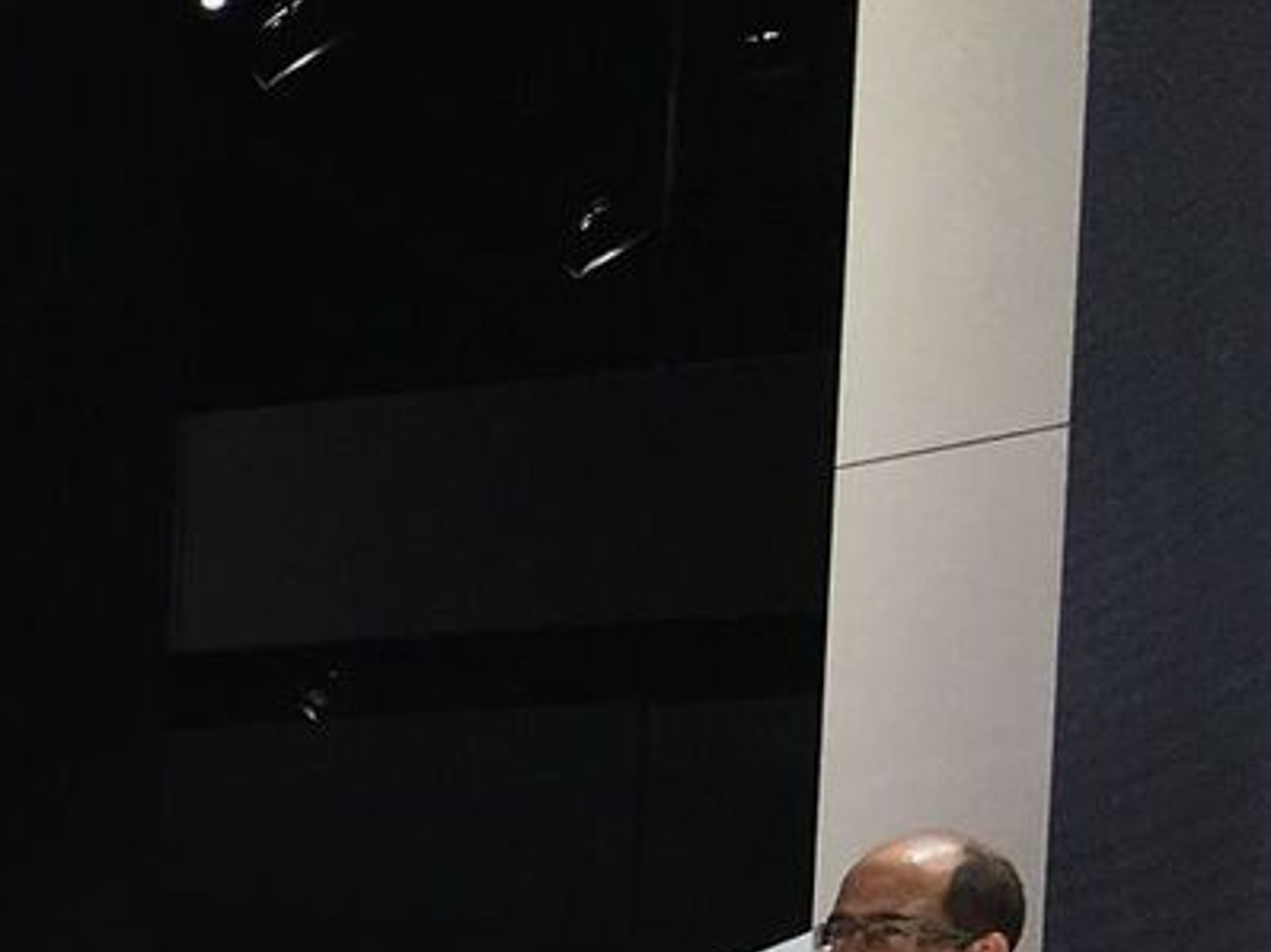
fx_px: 5137
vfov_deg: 9.9
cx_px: -1357
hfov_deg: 12.3
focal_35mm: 140
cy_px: 1837
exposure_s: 1/103
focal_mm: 4.15
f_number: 2.2
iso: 25
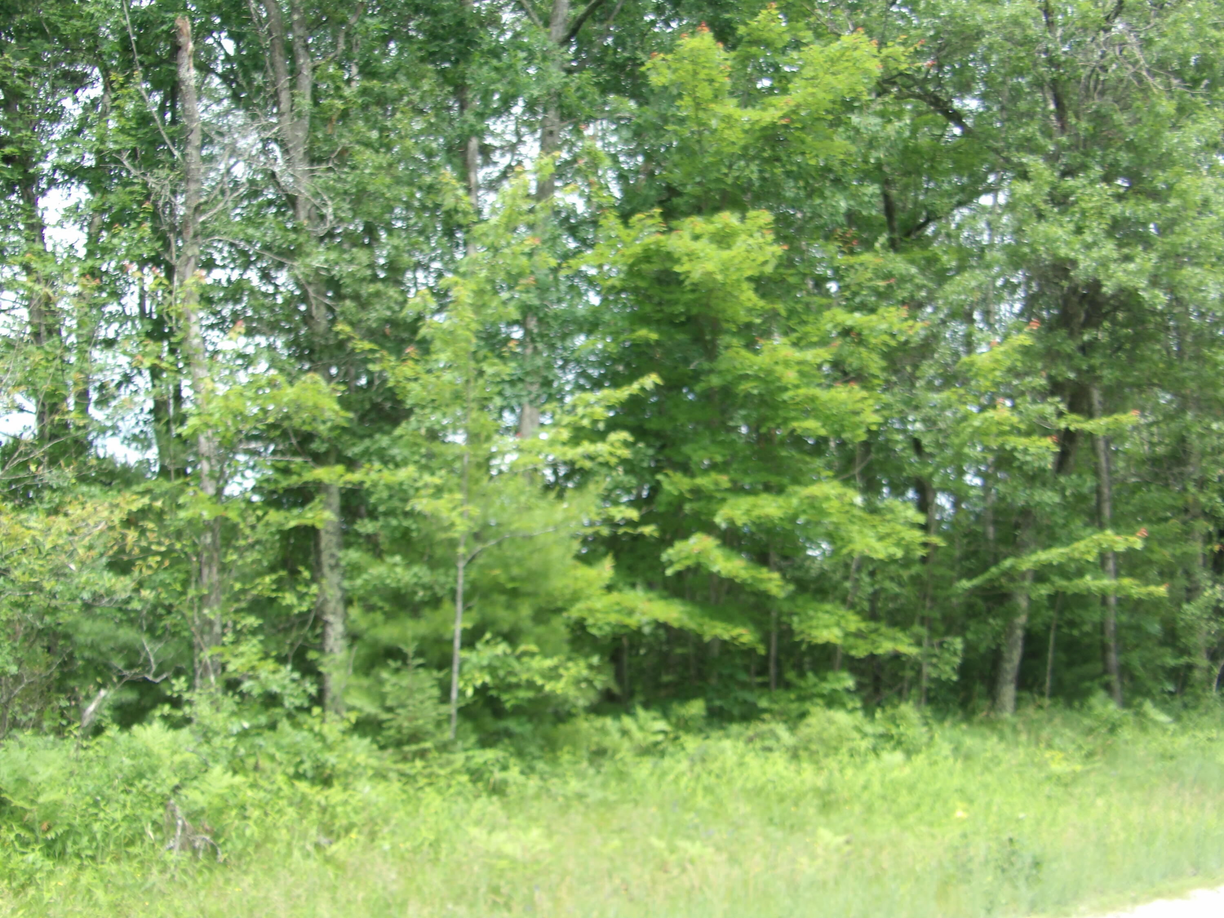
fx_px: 1803
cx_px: 612
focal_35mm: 51
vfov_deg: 28.6
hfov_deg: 37.5
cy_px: 459
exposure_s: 1/90
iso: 100
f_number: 5.3
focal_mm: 9.2
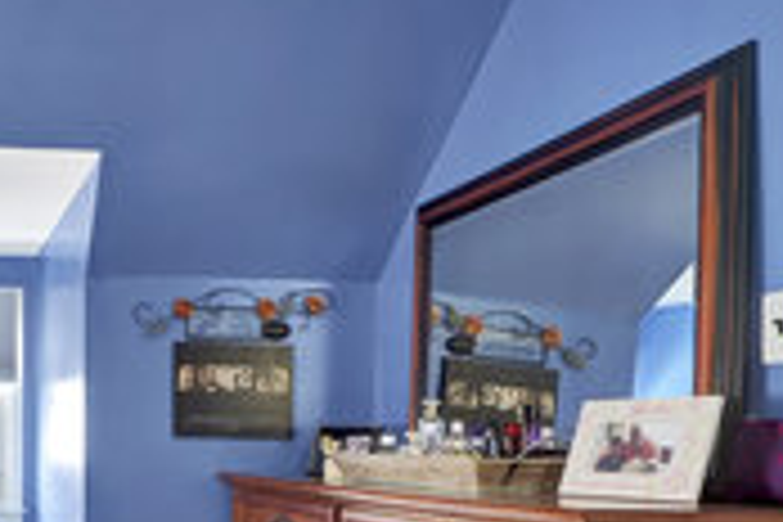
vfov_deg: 32.1
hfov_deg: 40.7
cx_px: -43
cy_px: 446
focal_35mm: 40
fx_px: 870
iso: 400
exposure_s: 1/8
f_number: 7.1
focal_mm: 16
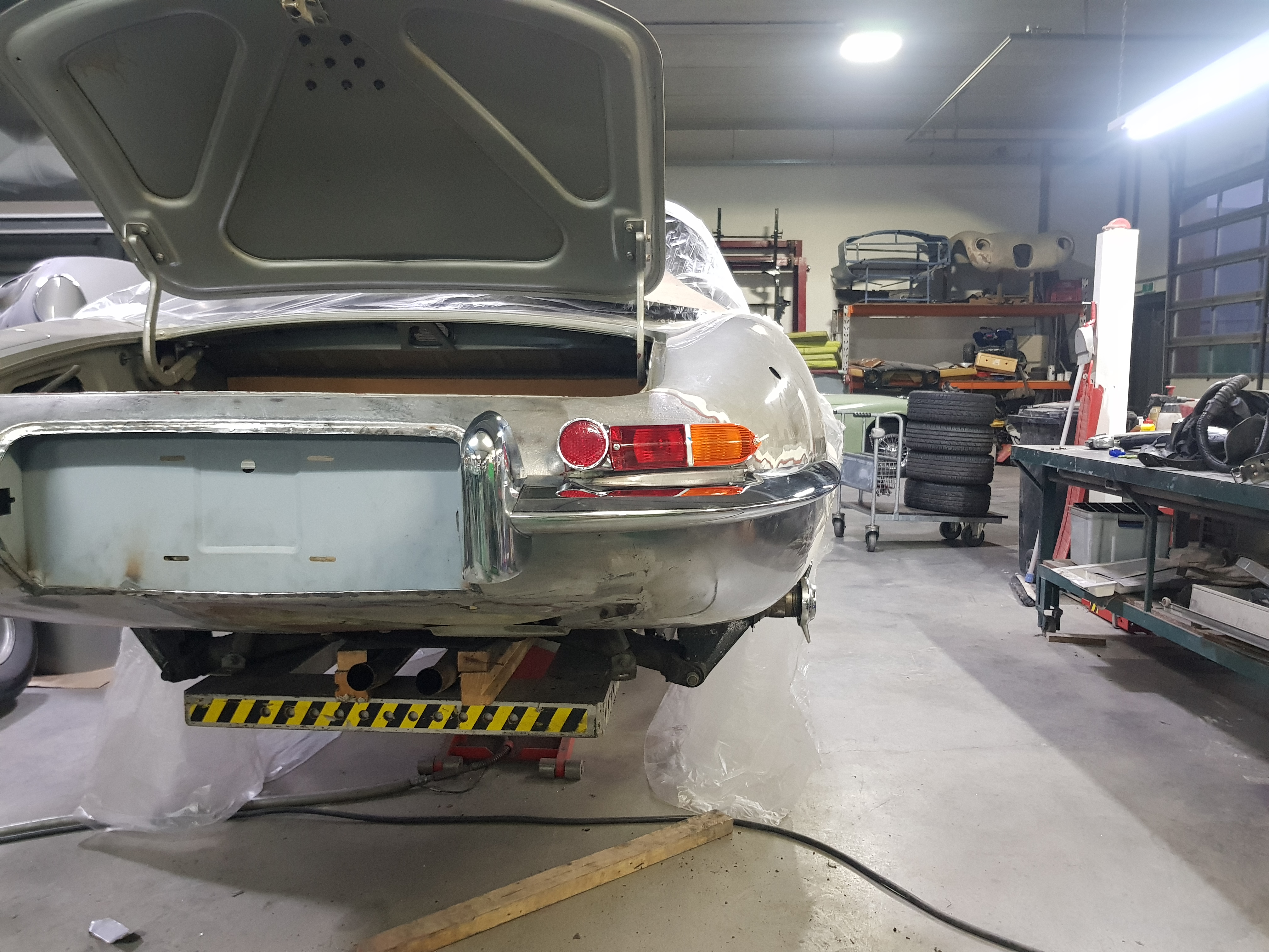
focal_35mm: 26
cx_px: 634
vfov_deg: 53.1
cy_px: 476
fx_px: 953
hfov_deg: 67.3
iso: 250
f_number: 1.7
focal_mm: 4.2
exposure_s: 1/25
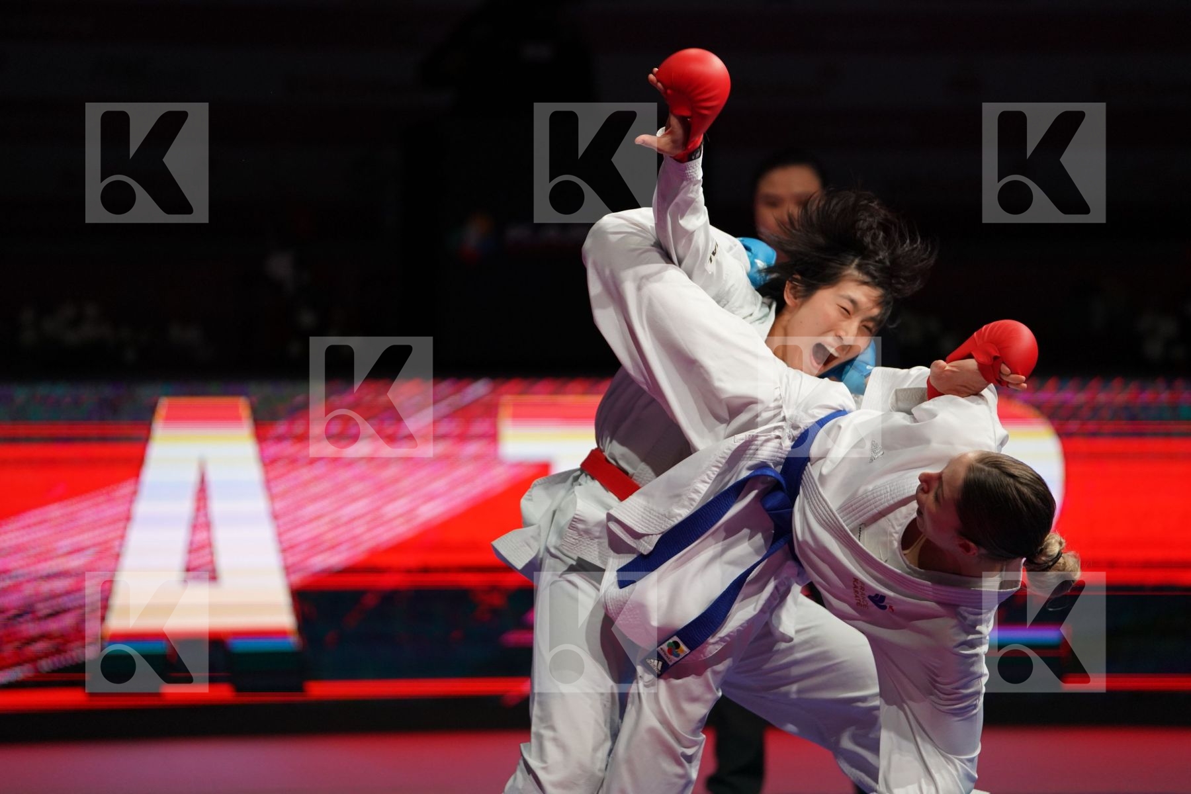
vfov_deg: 7.5
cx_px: 596
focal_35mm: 184
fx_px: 6087
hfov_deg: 11.2
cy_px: 397
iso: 2000
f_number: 2.8
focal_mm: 184
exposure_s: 1/1000
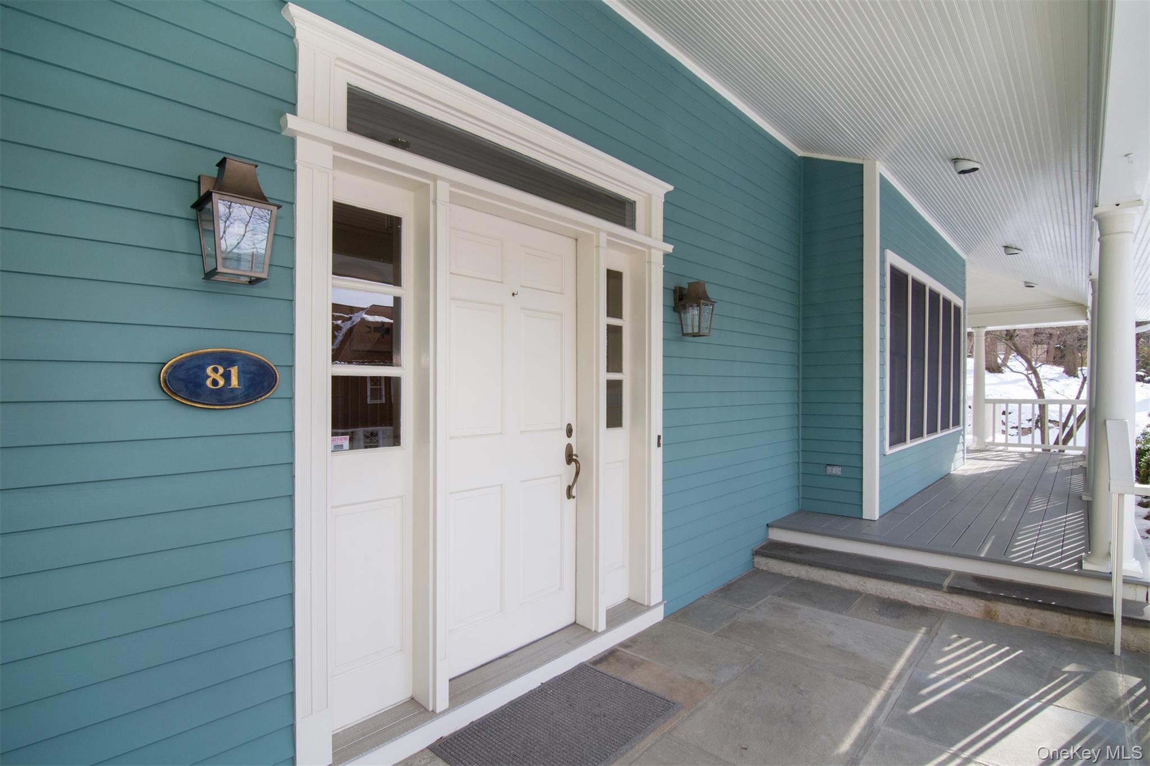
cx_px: 575
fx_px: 527
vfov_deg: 72.0
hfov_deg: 95.0
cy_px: 383
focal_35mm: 16
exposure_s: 1/125
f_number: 11
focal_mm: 11
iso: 500
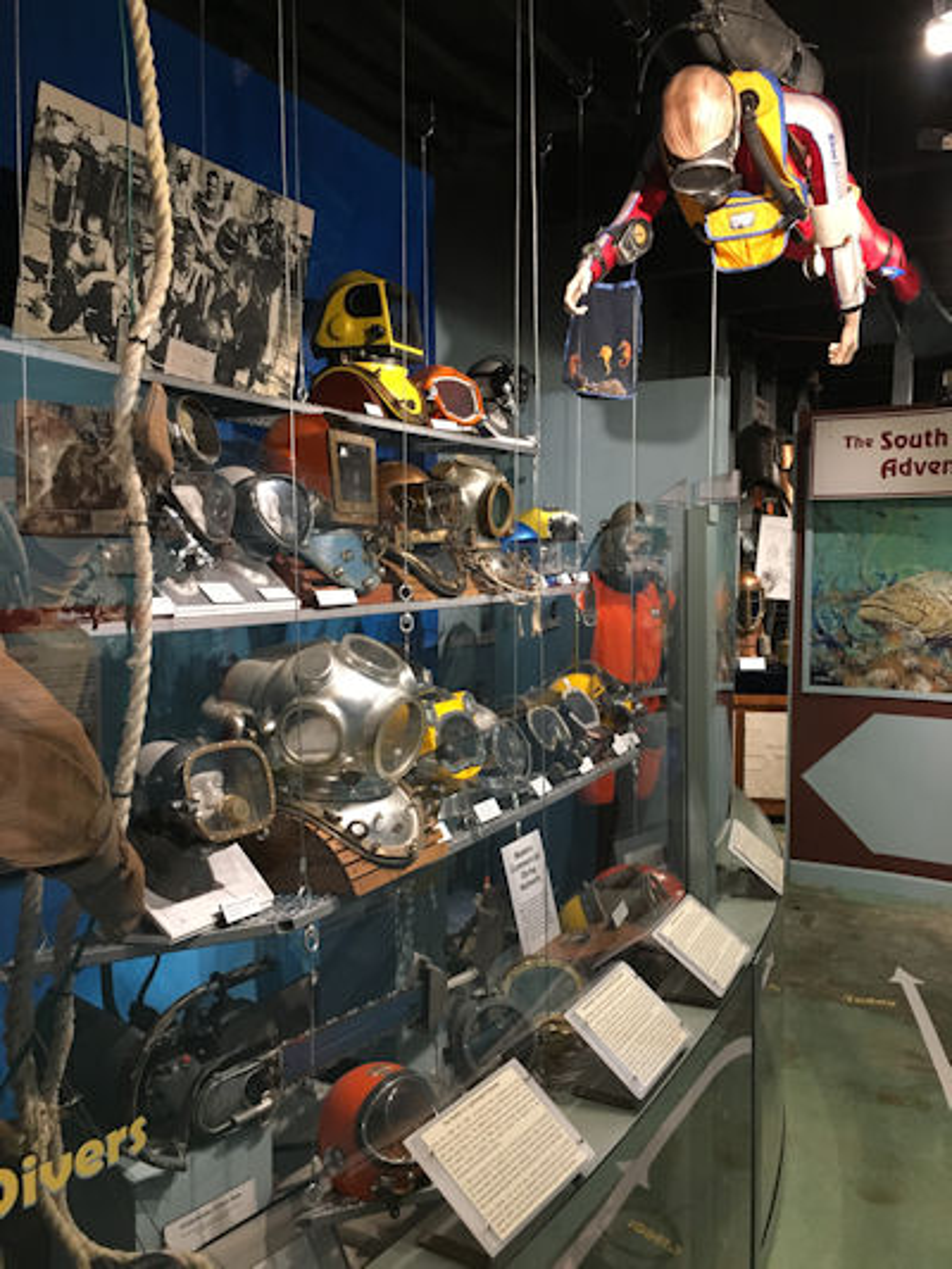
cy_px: 634
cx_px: 476
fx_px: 1063
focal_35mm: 29
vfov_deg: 61.6
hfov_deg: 48.2
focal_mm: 4.15
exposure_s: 1/30
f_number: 2.2
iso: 160
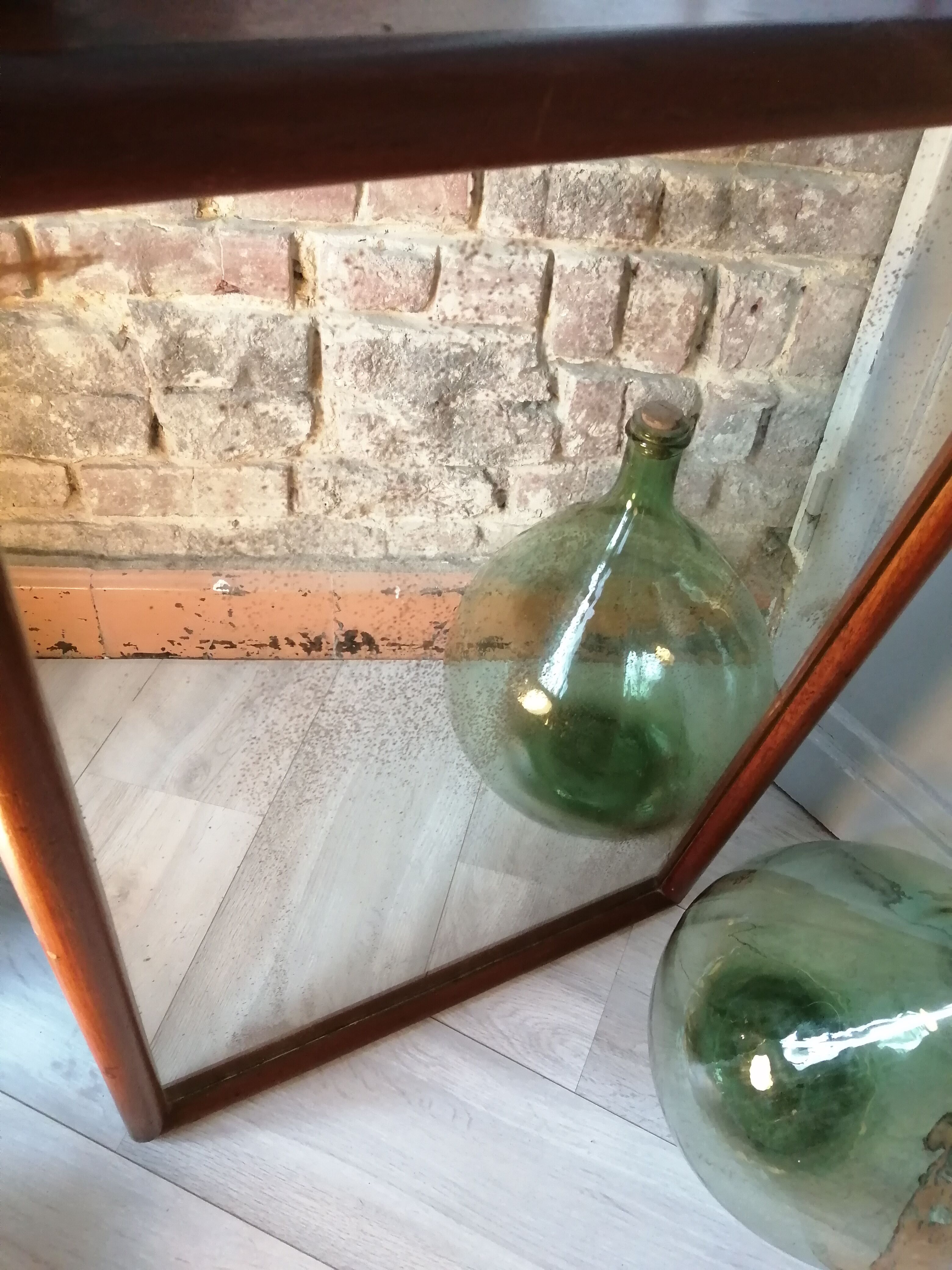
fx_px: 953
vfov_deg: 67.3
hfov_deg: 53.1
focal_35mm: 26
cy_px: 635
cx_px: 476
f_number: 1.8
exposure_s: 1/25
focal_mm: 3.46
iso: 320
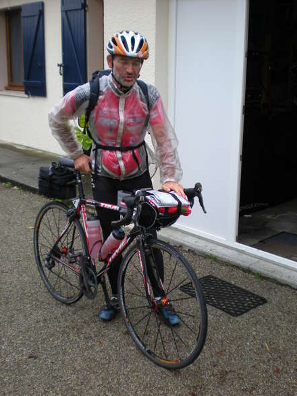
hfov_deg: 32.2
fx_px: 515
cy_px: 199
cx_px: 151
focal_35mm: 45
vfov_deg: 42.1
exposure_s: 1/85.6
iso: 64
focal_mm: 7.4
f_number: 3.5
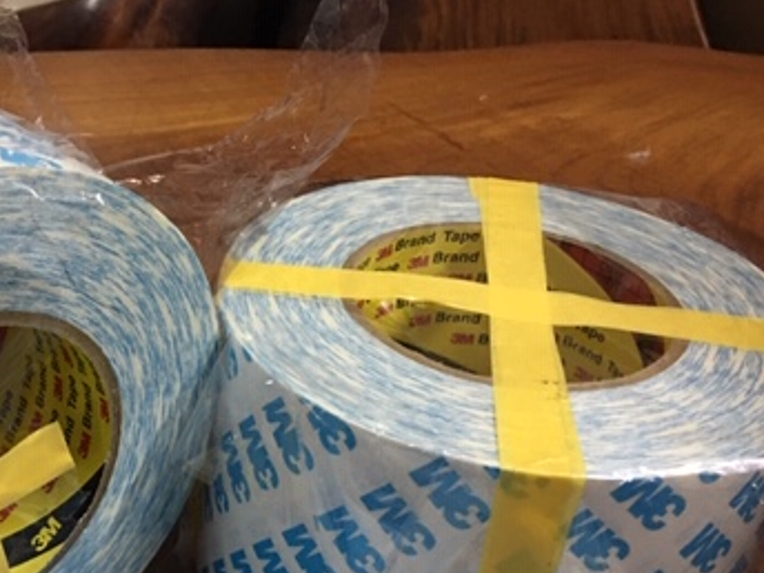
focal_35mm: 54
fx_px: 1192
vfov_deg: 26.5
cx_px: 142
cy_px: 471
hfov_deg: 34.4
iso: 100
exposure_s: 1/10
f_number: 2.2
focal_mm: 4.15
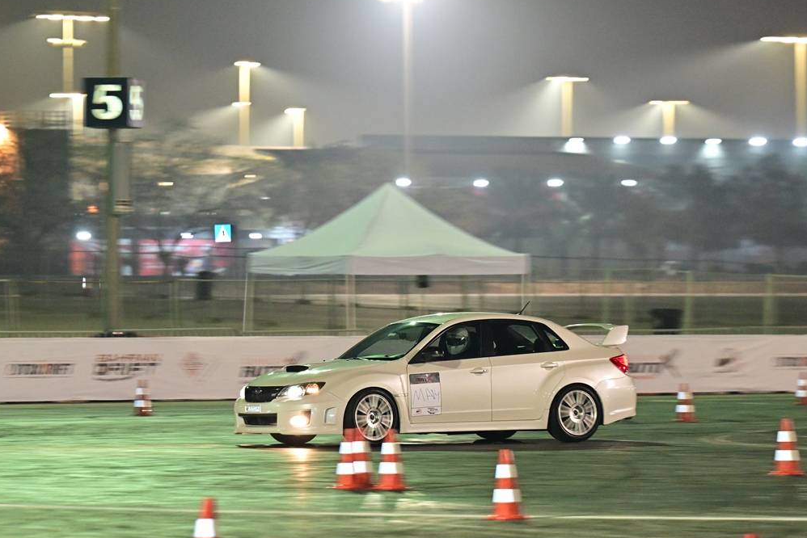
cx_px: 410
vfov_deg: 6.9
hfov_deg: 10.3
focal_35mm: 200
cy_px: 265
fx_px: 4484
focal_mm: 130
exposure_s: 1/80
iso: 4000
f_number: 3.5
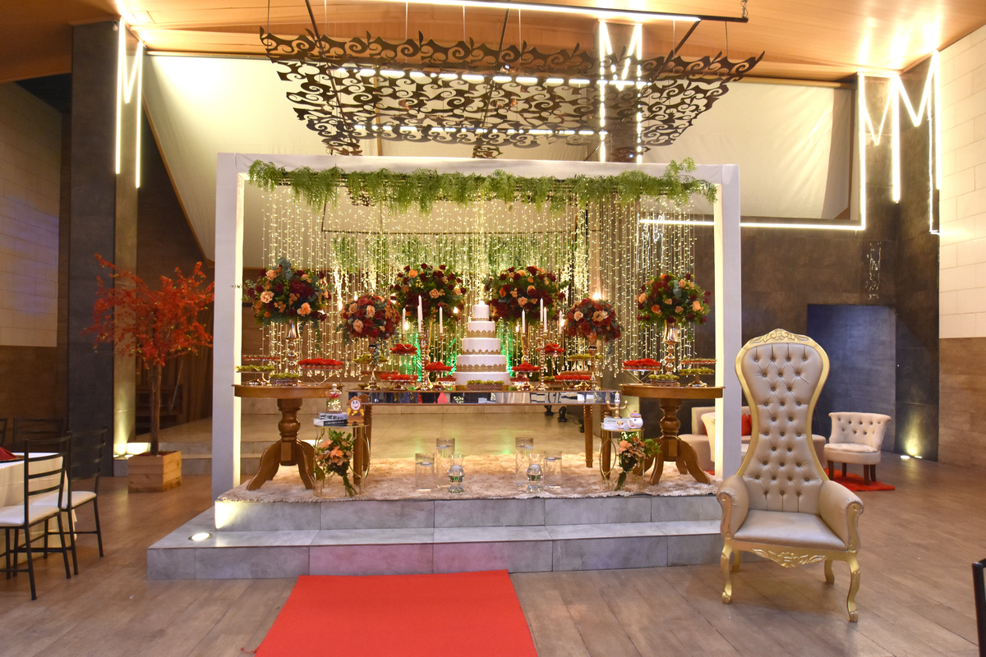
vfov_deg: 59.5
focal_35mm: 21
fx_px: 575
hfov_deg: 81.2
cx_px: 493
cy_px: 328
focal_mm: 14
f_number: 5
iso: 1000
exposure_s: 1/80
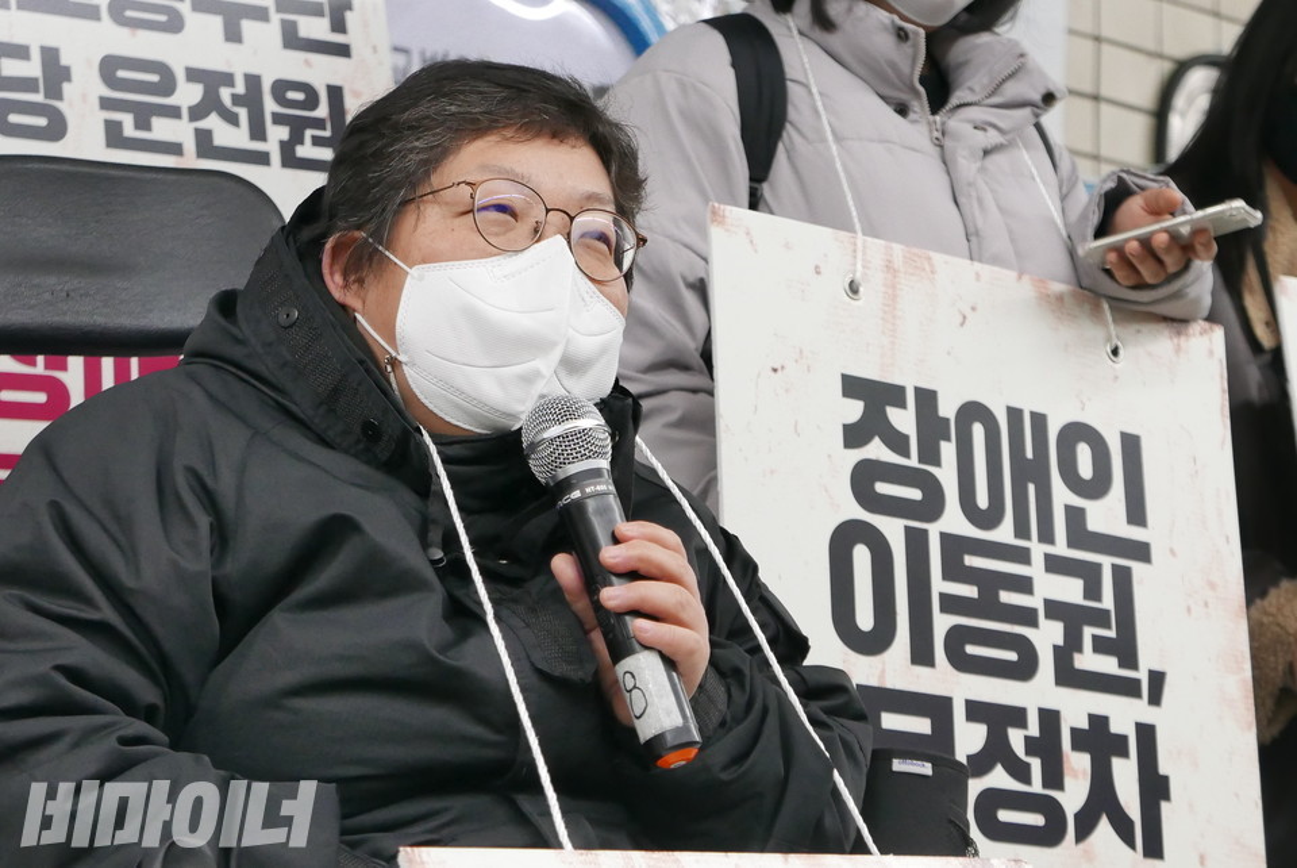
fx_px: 3822
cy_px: 434
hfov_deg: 19.3
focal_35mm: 106
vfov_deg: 12.9
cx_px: 648
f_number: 2.8
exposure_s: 1/125
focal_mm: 34
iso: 1250
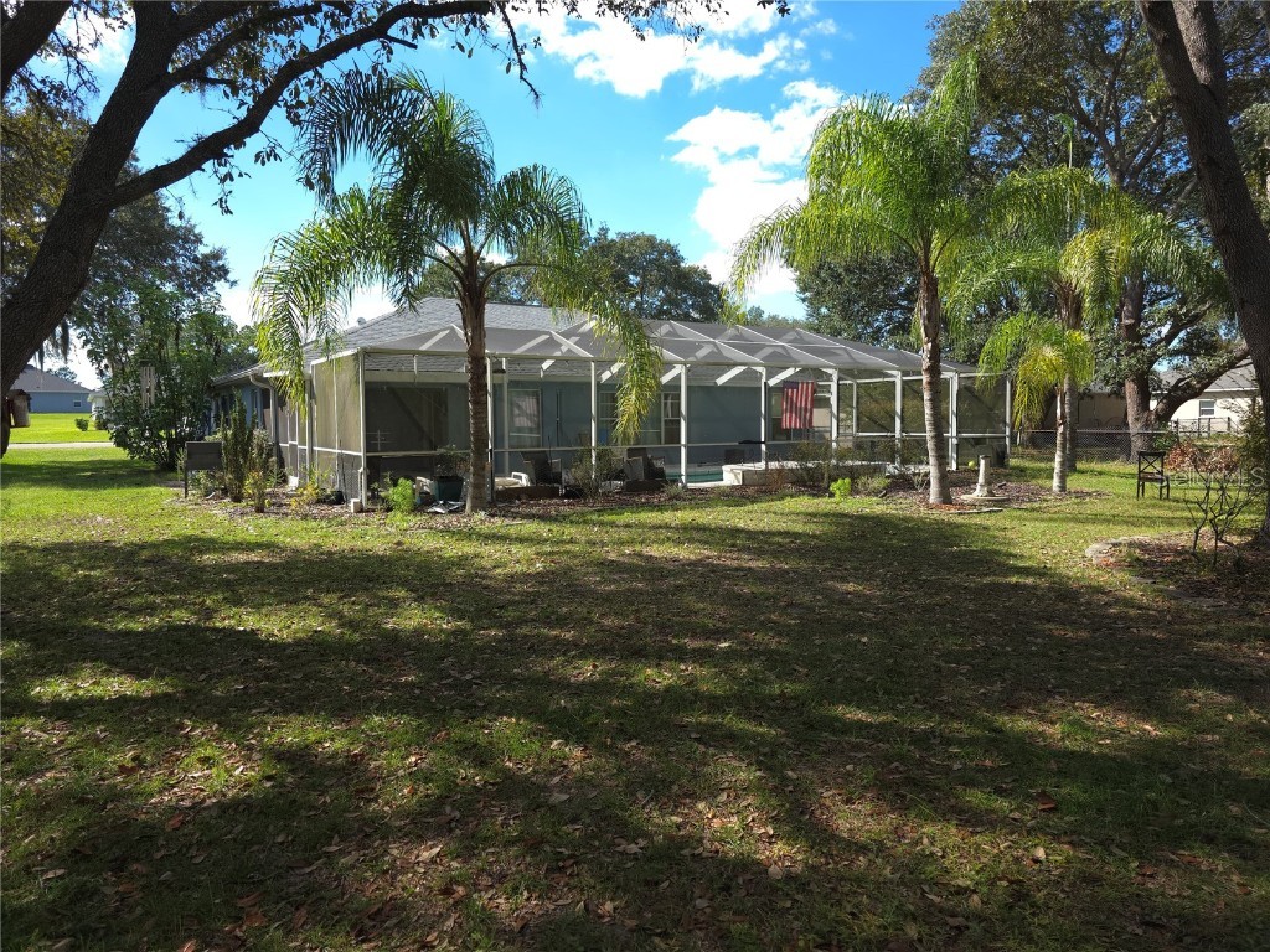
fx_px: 844
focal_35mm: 23
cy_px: 476
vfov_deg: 58.9
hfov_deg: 73.9
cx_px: 635
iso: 12
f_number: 1.7
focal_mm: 6.3
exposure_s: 1/220
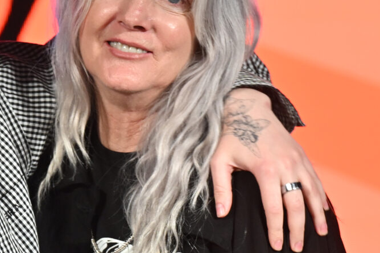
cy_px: 101
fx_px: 9708
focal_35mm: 920
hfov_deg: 2.2
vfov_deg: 1.5
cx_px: -9
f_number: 3.5
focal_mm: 200
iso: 800
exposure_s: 1/200
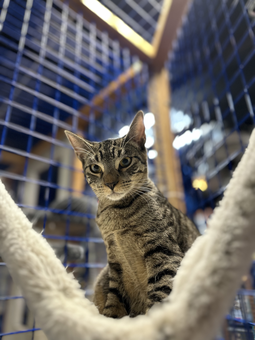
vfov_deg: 71.6
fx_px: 236
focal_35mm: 24
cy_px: 170
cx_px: 128
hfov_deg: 56.8
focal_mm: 6.86
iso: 320
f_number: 1.78
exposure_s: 1/60
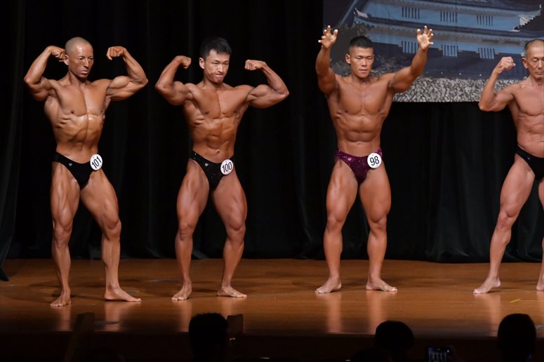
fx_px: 3852
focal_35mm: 255
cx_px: 272
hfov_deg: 8.1
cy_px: 181
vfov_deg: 5.4
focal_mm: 170
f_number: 5.6
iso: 5000
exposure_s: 1/400
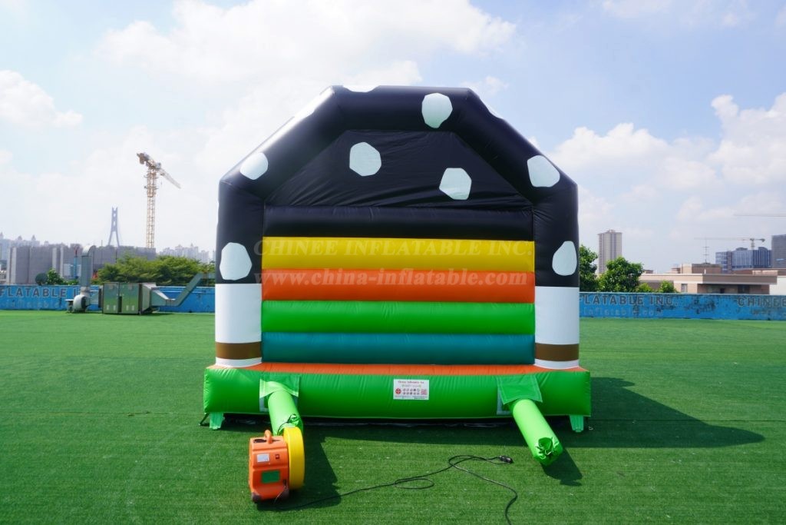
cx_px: 393
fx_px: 524
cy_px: 262
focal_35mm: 24
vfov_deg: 53.1
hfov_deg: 73.7
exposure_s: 1/160
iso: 100
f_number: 10
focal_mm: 16
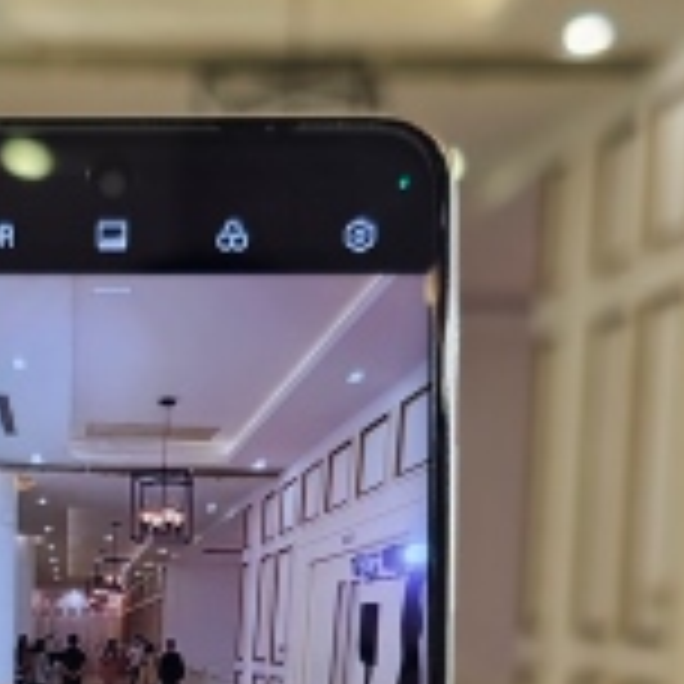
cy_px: 855
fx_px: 1788
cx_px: 86
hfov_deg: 21.2
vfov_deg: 20.1
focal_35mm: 80
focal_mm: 6.3
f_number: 1.7
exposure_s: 1/100
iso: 100
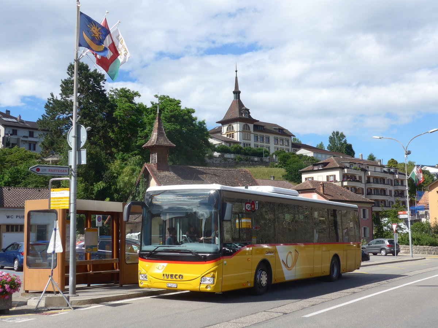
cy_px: 164
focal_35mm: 49
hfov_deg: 38.9
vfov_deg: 29.7
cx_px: 219
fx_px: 620
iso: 80
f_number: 3.2
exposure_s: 1/1000
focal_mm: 10.1
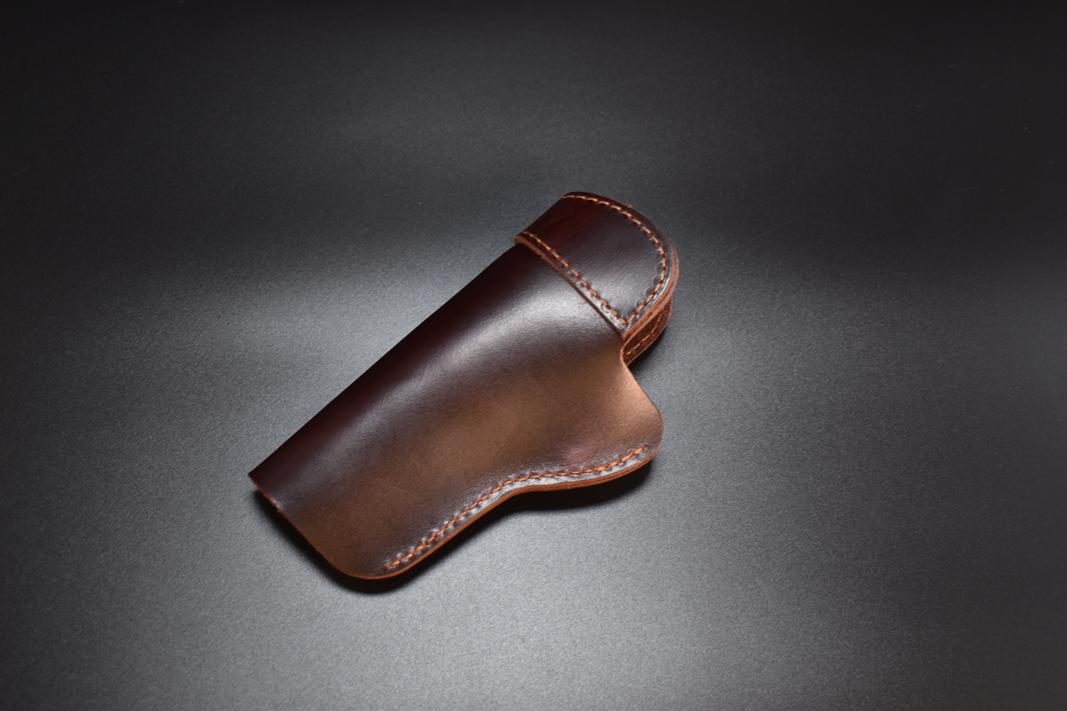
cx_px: 534
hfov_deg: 38.9
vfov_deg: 26.5
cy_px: 356
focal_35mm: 51
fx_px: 1511
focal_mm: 34
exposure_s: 1/13
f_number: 4.5
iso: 100
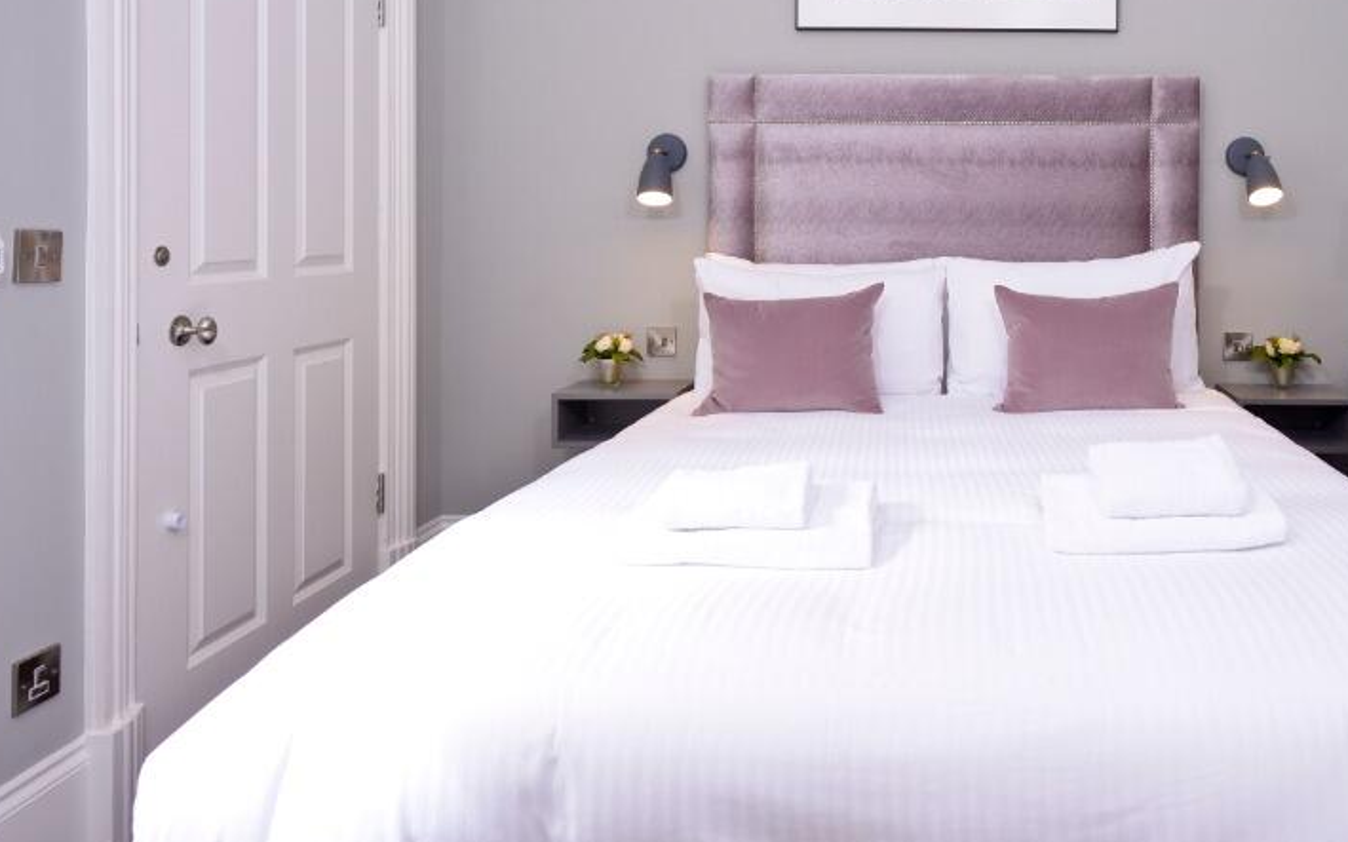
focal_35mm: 28
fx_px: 1029
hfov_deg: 63.9
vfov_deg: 43.3
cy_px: 228
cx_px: 947
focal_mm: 19
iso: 400
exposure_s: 1/40
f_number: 8
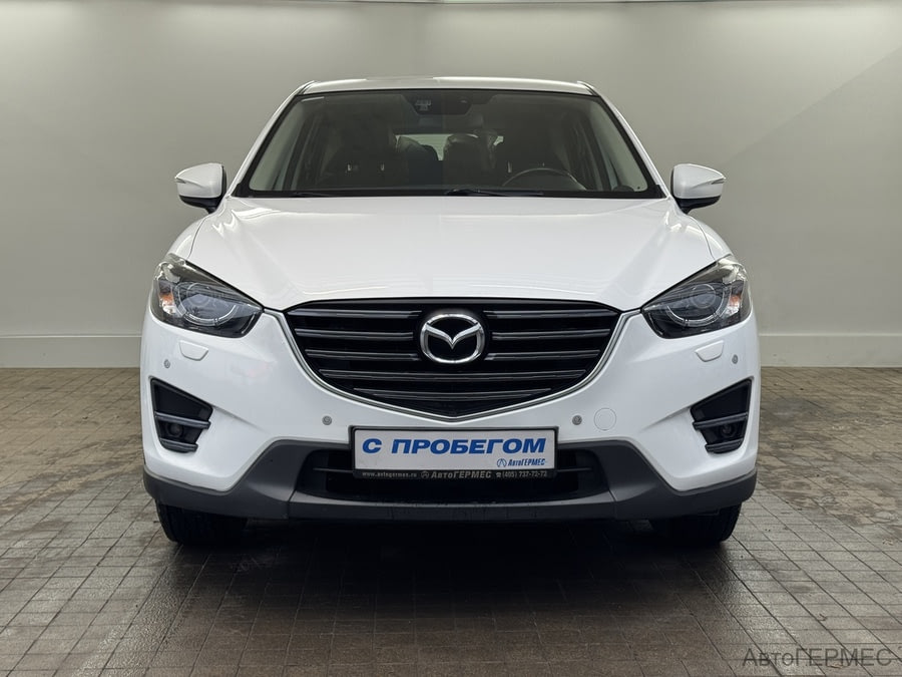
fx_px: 1251
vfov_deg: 30.3
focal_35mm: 48
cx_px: 451
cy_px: 338
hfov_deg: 39.7
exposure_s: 1/183
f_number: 1.78
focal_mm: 6.76
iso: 50
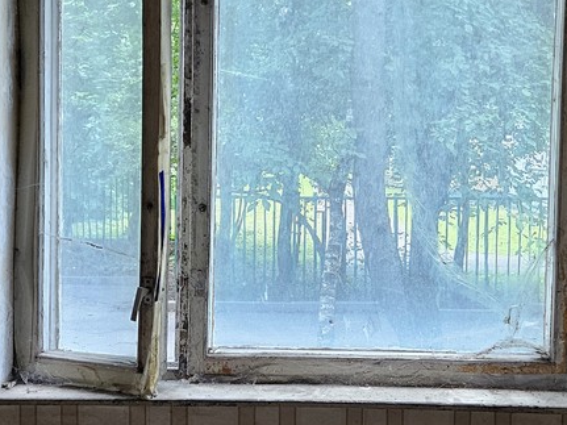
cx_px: 320
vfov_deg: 22.9
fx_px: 1048
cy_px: 208
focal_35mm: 64
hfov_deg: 30.2
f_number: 1.8
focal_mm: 5.4
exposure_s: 1/100
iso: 250
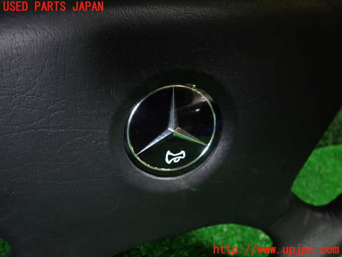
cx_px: 171
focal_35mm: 30
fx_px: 296
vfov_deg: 46.8
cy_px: 128
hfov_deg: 60.0
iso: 320
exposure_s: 1/30
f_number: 2.3
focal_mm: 5.4
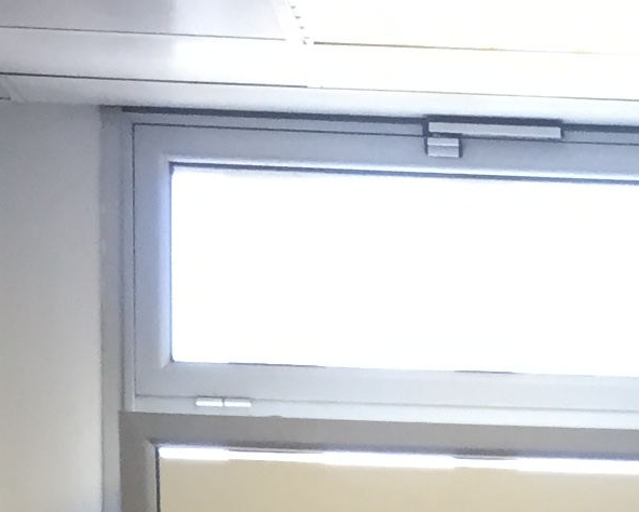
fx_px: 2951
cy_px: 1012
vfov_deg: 9.3
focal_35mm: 156
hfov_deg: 12.0
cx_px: 834
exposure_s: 1/33
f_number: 2.2
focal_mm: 4.15
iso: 50
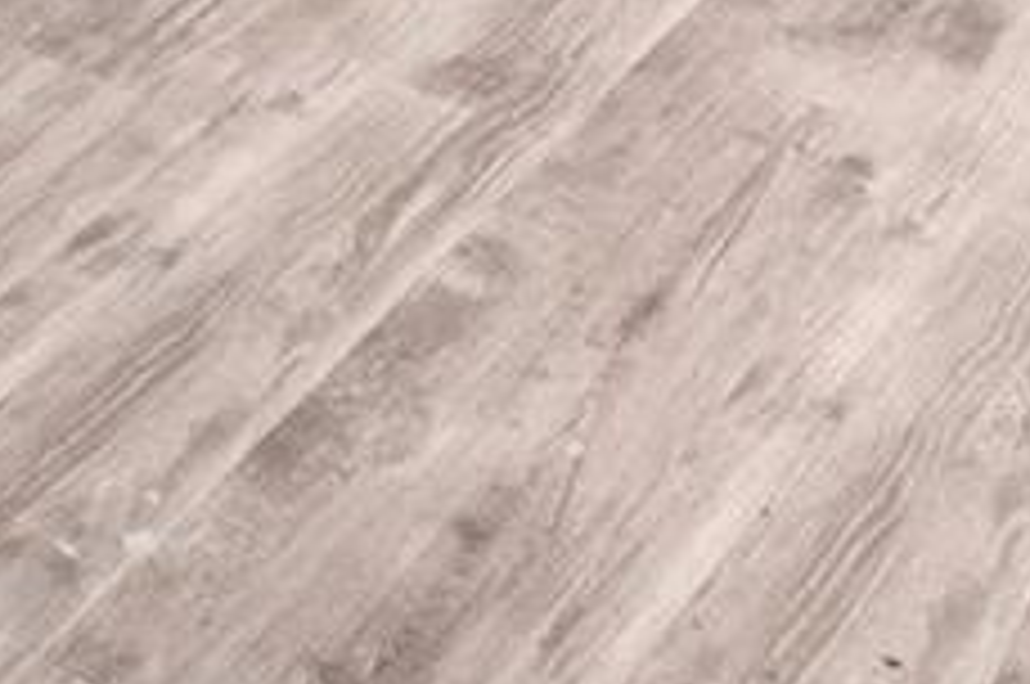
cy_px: -1544
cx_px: -99
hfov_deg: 19.9
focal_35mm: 98
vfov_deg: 9.6
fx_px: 2800
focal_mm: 14
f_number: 7.1
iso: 320
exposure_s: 1/2.5
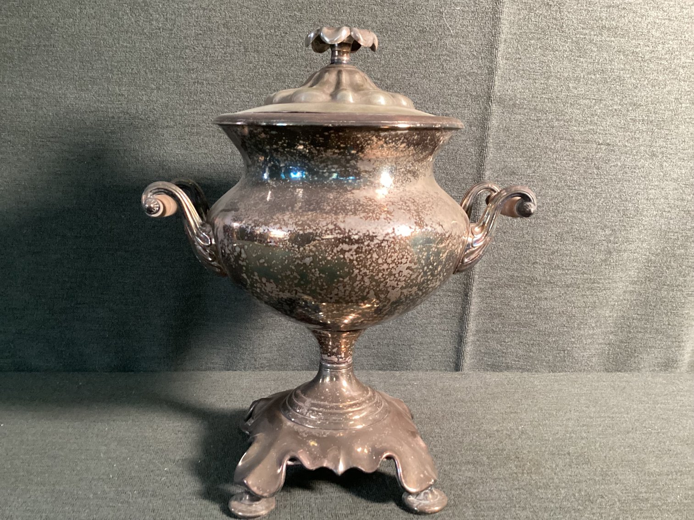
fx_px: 622
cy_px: 260
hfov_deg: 58.3
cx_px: 347
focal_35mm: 31
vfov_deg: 45.4
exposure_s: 1/33
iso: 400
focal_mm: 3.3
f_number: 2.4
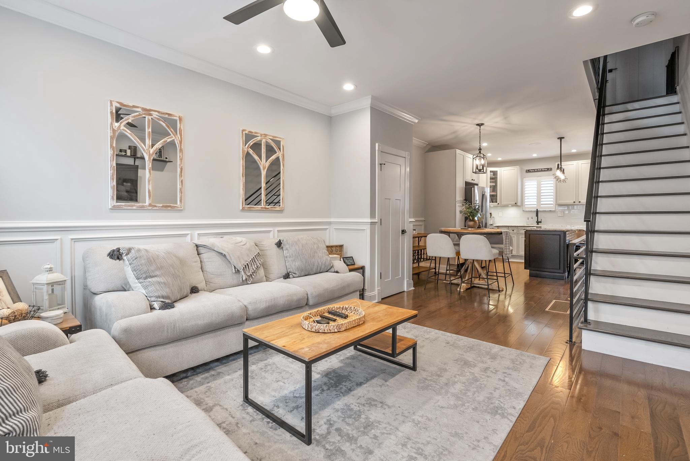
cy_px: 230
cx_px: 345
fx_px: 326
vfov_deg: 70.5
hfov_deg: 93.3
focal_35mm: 17
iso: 400
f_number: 8
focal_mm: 17
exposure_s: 1/8
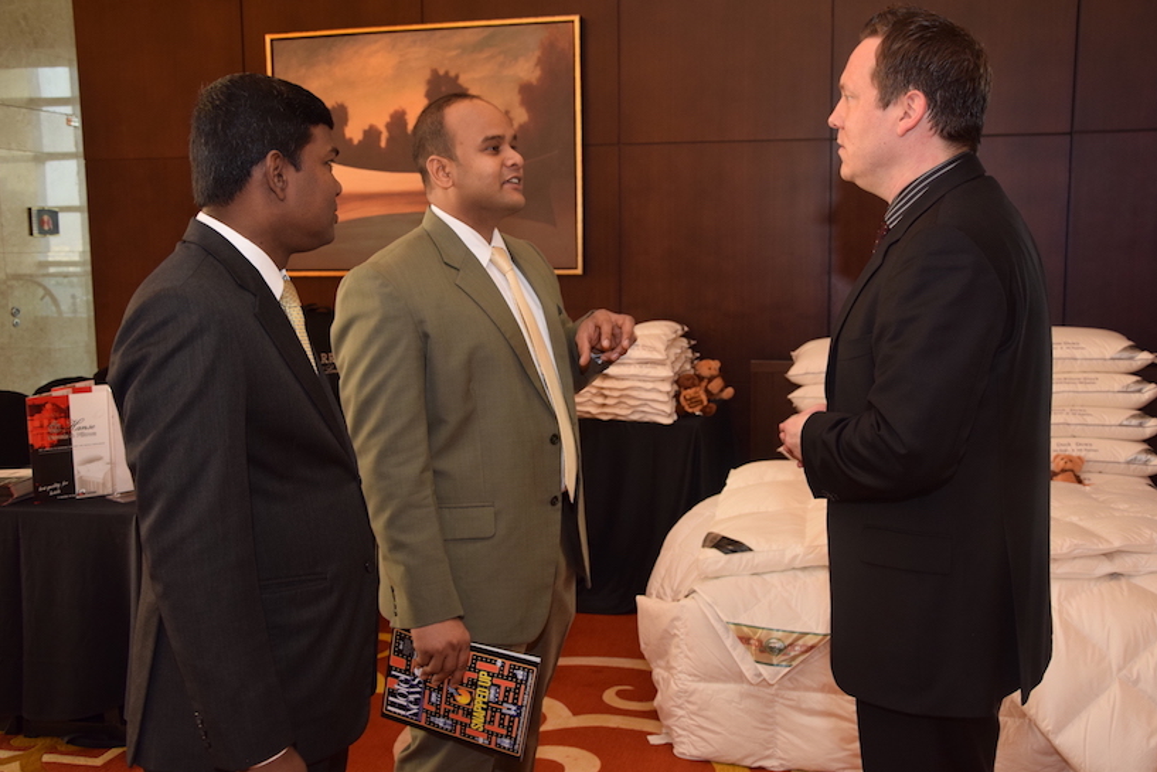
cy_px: 380
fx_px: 1189
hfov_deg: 51.9
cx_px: 589
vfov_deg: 36.0
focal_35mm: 37
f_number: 5
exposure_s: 1/25
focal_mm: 24
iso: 500
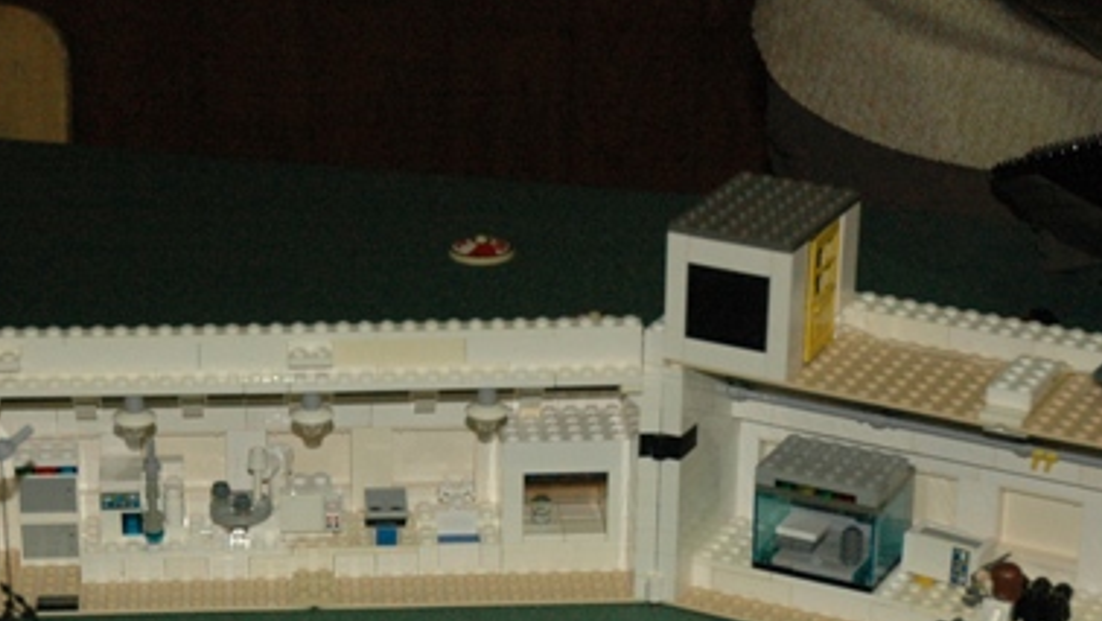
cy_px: 688
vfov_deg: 10.6
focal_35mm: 113
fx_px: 3303
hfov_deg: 18.9
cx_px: 373
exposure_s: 1/60
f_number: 4.2
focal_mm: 34
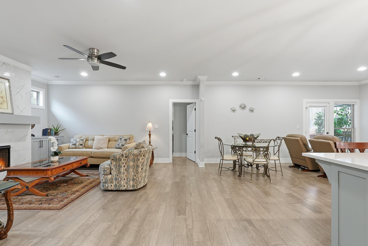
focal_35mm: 17
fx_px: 174
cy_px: 128
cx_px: 186
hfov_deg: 93.2
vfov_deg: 70.5
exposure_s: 1/8
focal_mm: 16
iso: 250
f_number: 9
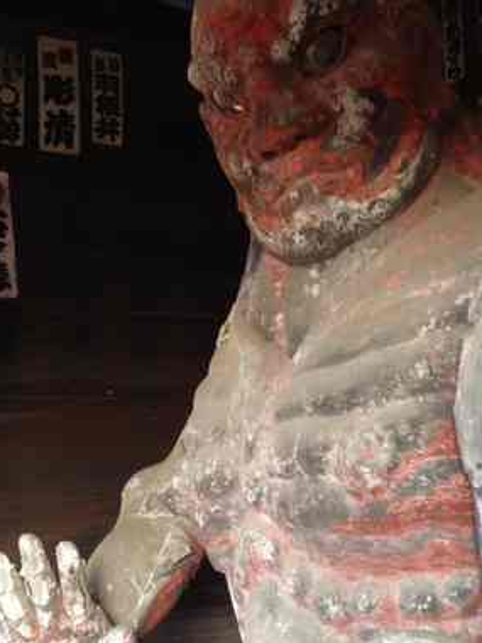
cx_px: 341
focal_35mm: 66
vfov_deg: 29.4
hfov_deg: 22.1
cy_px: 362
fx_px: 1225
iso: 125
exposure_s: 1/20
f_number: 2.4
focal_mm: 4.28
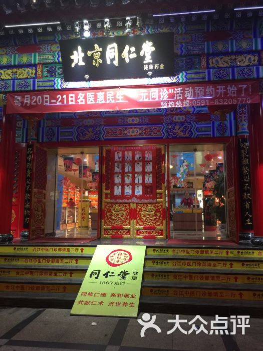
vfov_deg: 61.7
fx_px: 294
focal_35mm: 29
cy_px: 176
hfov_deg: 48.2
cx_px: 132
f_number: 2.2
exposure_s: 1/33
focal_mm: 4.15
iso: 64
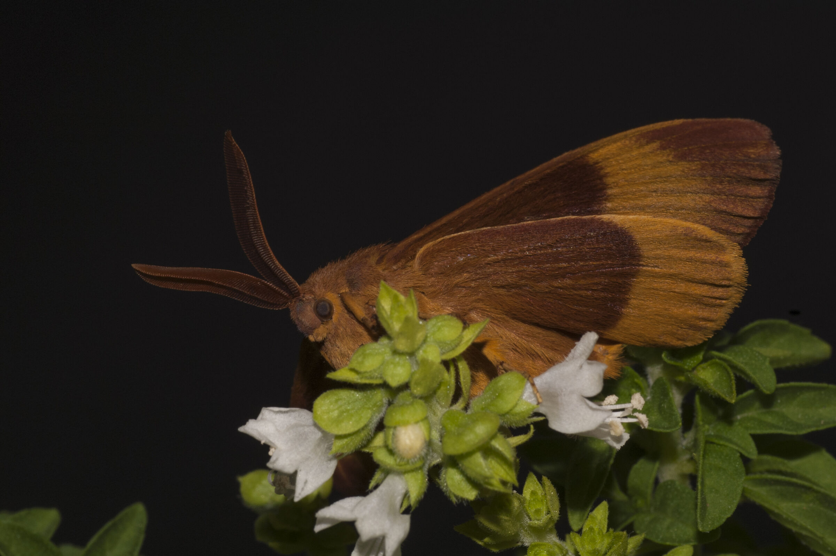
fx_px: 3132
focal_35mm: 135
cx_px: 418
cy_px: 278
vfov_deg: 10.1
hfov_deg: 15.2
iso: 100
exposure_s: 1/125
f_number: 20
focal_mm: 90
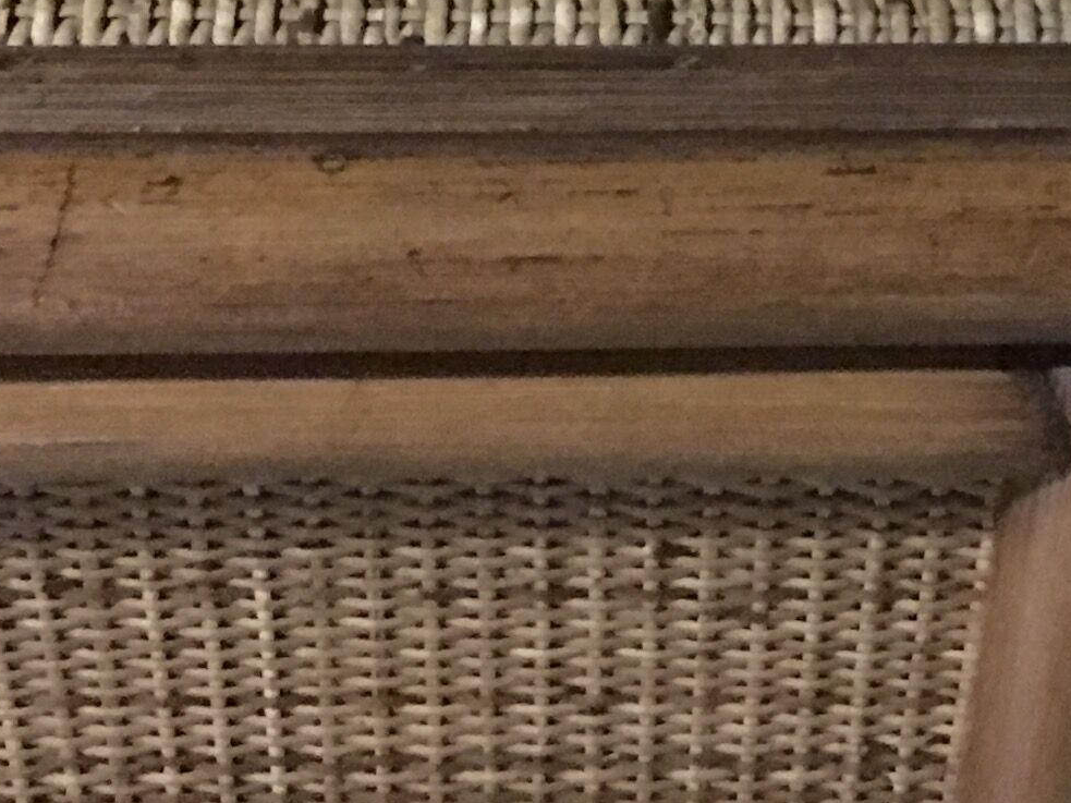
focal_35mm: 119
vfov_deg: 12.3
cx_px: 960
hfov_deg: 16.3
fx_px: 3681
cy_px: -15
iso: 250
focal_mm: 4.15
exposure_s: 1/4
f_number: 2.2
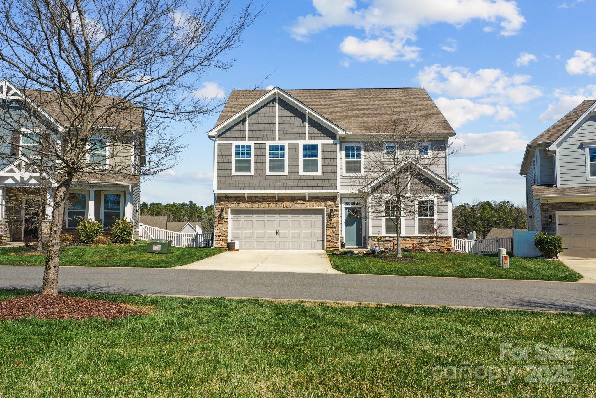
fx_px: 463
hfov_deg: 65.5
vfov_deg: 46.4
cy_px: 199
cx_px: 298
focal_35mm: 28
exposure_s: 1/400
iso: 100
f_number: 5.6
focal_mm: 10.26
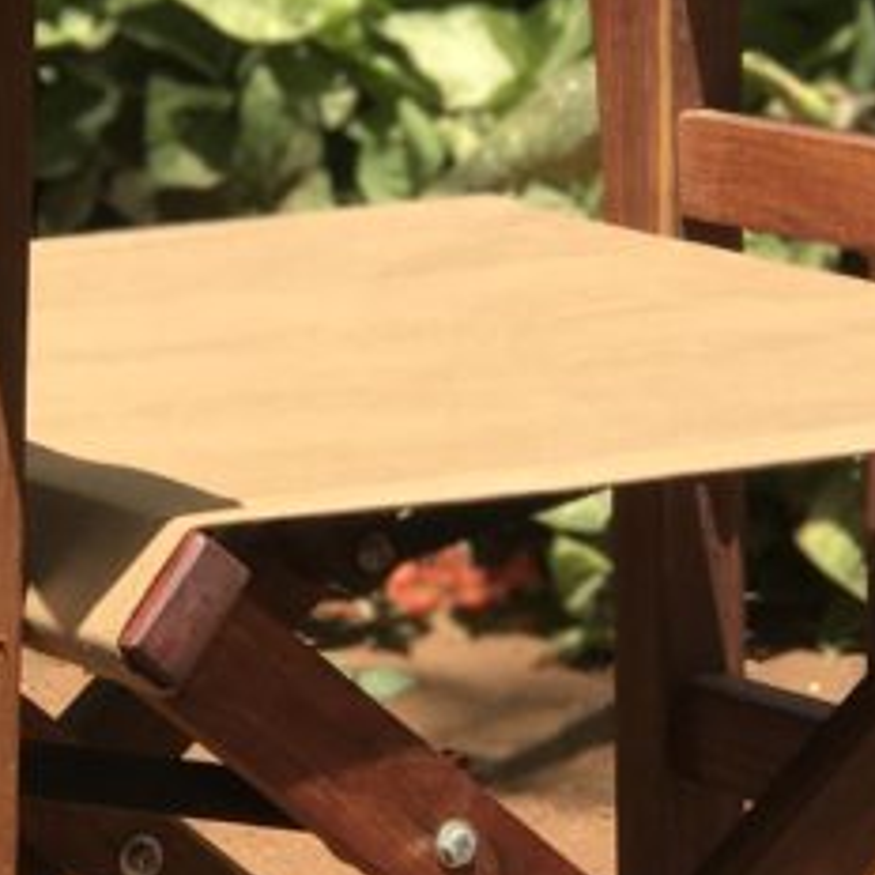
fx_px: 6349
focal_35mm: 222
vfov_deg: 7.9
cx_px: 317
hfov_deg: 7.9
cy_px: 377
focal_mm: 6.6
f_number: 2.8
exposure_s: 1/381
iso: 20
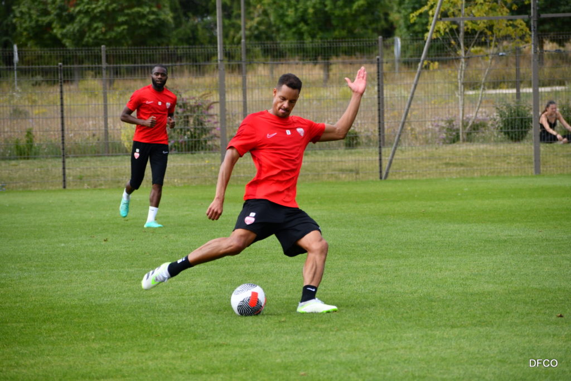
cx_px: 286
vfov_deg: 4.8
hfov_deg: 7.2
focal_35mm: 285
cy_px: 190
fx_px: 4521
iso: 400
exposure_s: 1/1600
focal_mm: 190
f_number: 6.3
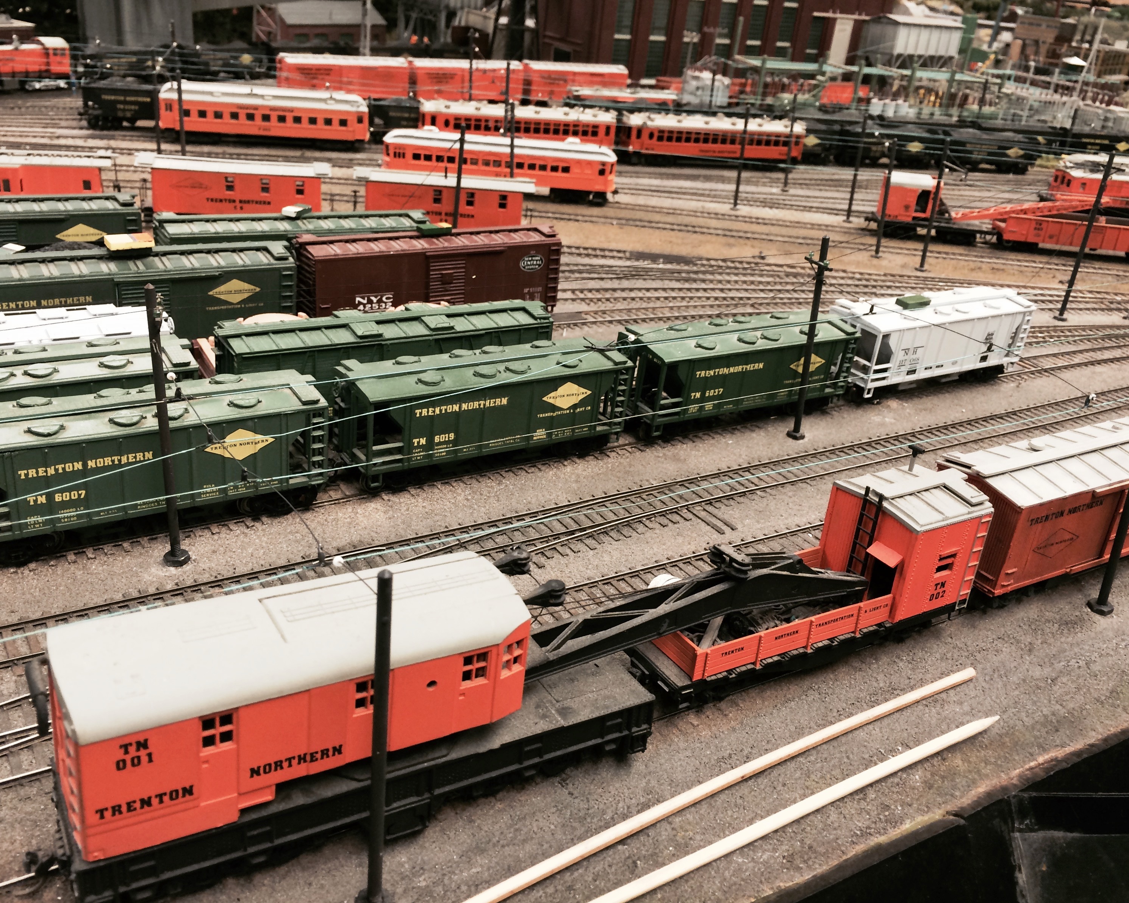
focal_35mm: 31
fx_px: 1036
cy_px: 445
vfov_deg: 47.1
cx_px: 533
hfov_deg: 57.1
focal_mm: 4.15
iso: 80
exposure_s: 1/30
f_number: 2.2
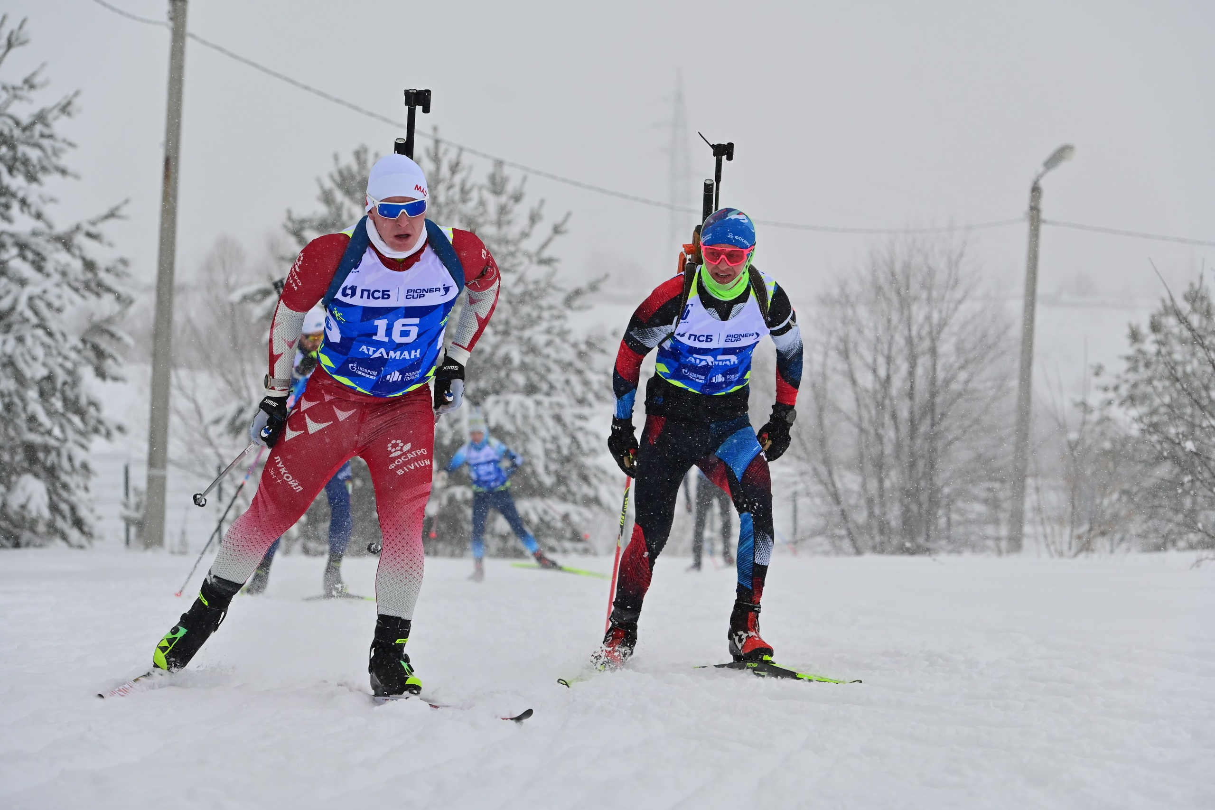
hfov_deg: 16.8
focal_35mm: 122
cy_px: 405
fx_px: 4117
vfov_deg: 11.2
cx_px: 608
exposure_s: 1/2000
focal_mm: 122
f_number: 5
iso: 640
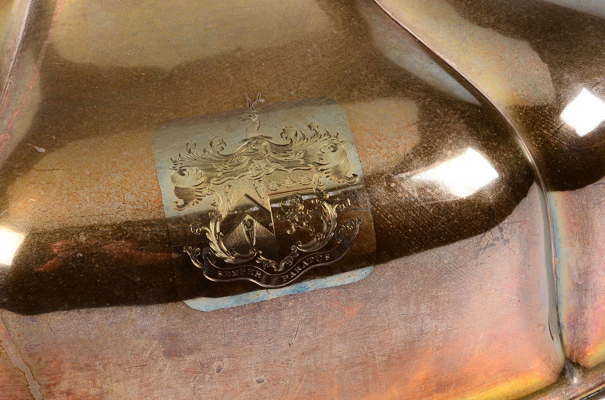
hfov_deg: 13.1
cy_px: 200
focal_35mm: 158
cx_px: 302
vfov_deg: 8.7
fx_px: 2641
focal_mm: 105
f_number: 14
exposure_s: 1/160
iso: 100
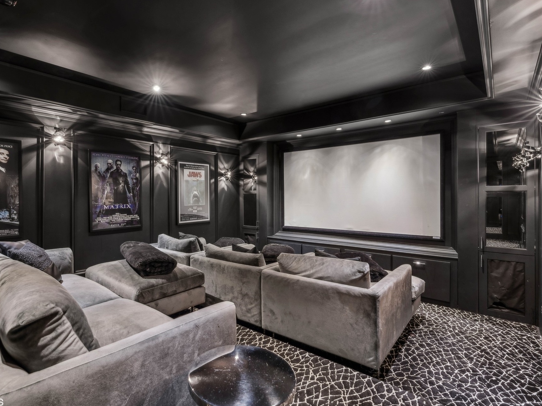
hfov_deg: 87.4
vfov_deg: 71.6
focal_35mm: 18
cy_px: 199
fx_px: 282
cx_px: 239
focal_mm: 16
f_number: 8
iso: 320
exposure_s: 1/10
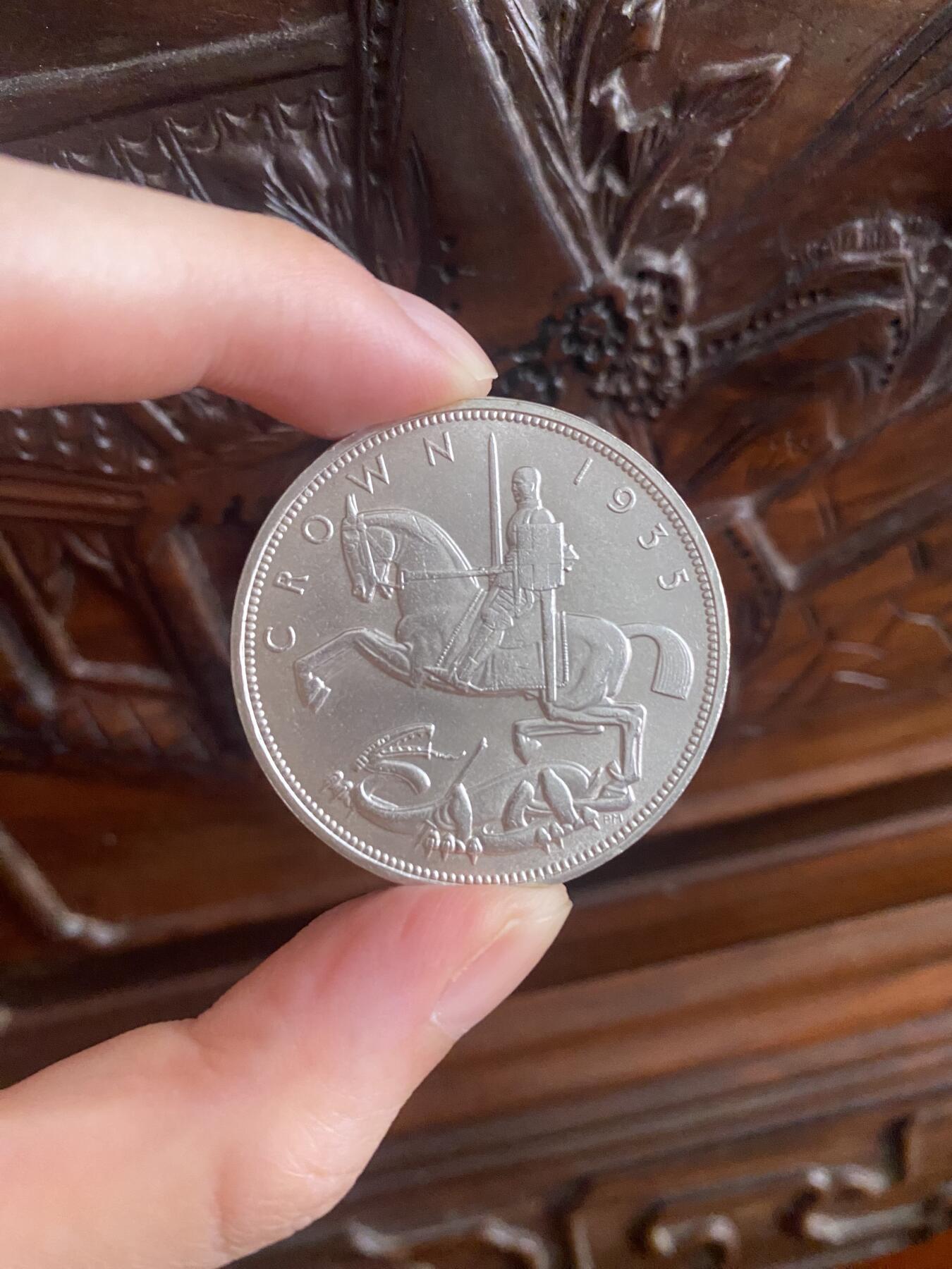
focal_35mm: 25
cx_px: 476
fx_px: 917
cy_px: 634
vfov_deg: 69.4
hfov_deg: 54.9
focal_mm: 4.25
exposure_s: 1/50
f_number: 1.8
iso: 500
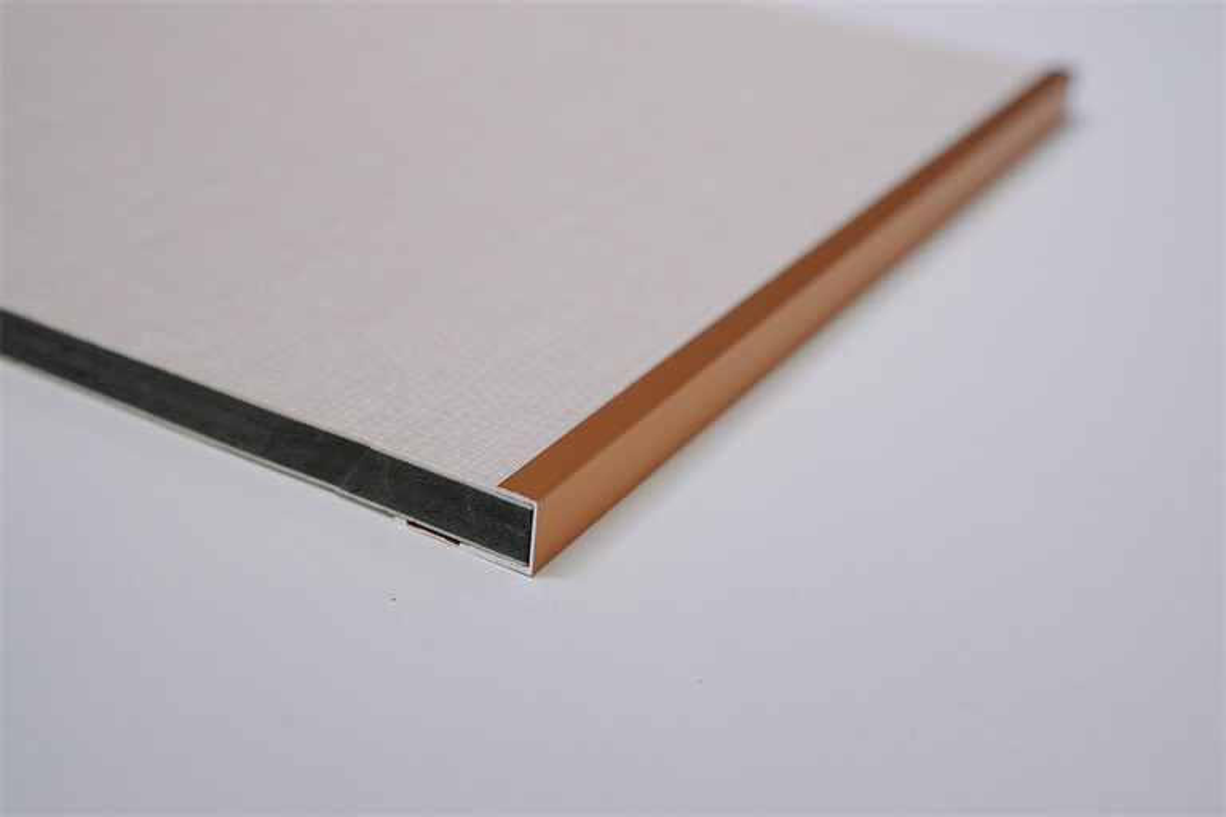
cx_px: 613
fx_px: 1737
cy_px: 408
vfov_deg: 26.5
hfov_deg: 38.9
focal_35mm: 51
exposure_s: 1/80
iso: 1000
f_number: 8
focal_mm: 51
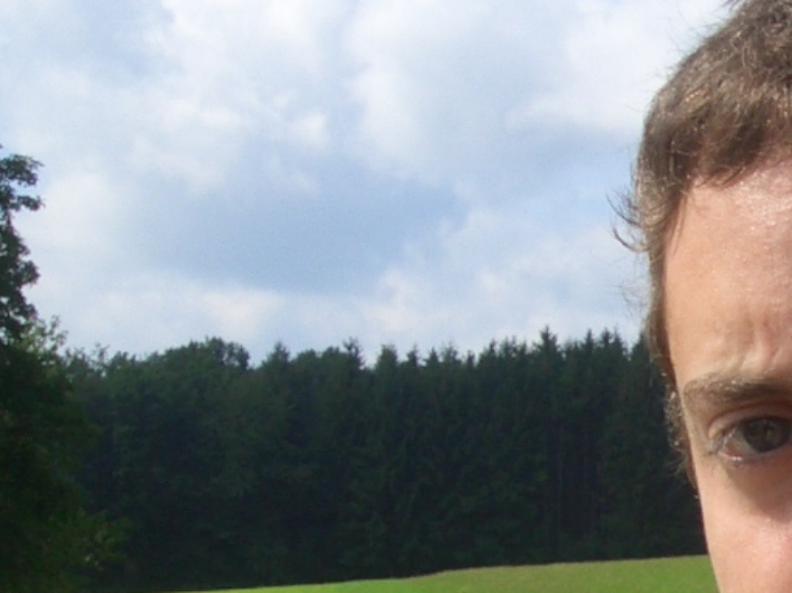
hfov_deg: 13.8
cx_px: 1140
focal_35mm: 135
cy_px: 703
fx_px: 3087
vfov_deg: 10.8
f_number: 4.3
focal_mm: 5.7
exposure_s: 1/500
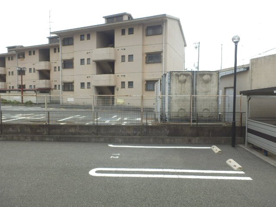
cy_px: 104
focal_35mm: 24
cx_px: 138
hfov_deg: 71.6
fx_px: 191
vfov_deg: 56.8
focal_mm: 4.2
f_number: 7.9
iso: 80
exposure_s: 1/160
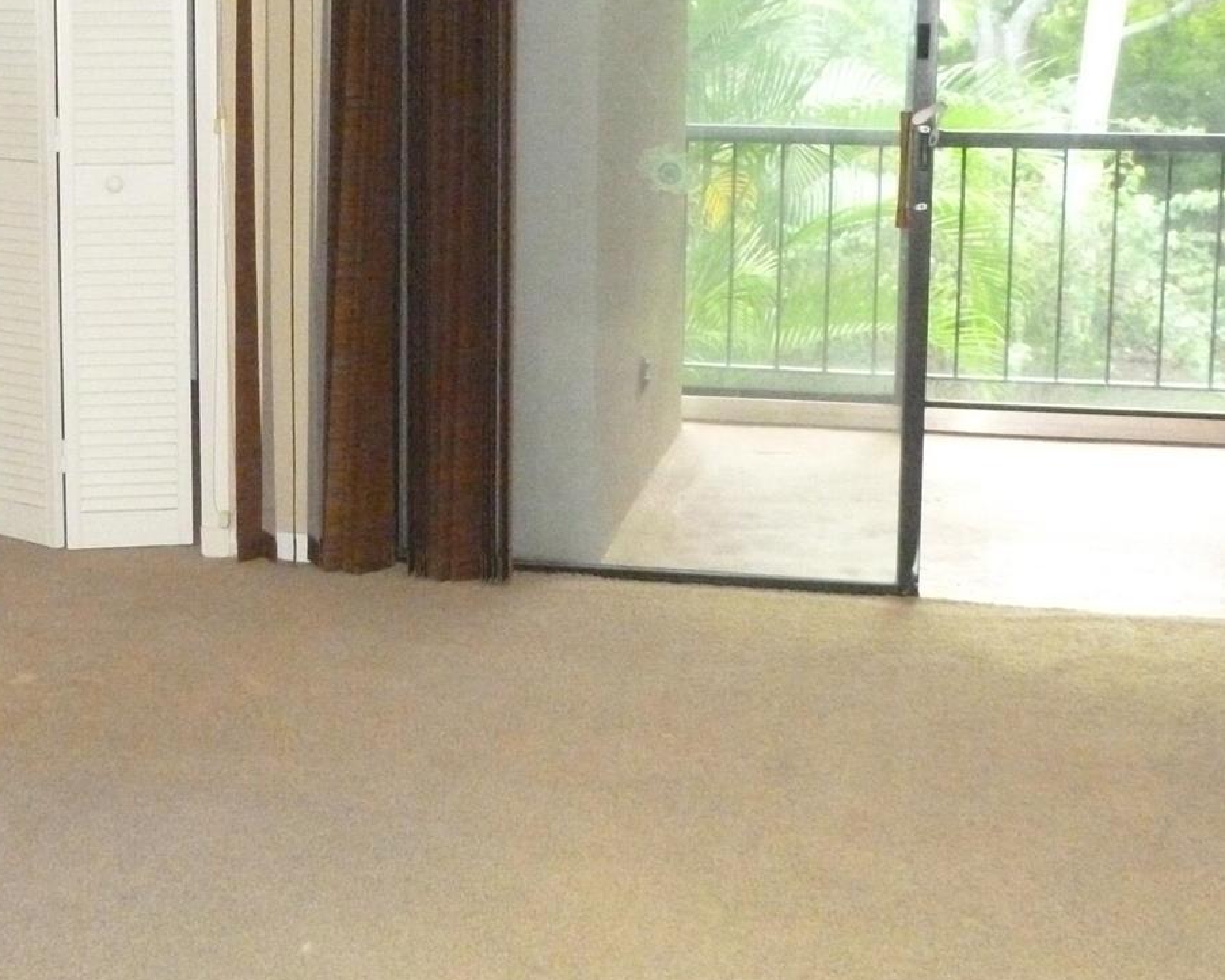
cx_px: 351
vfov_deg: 24.5
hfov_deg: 30.1
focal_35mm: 62
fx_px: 2247
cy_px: 337
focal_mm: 5
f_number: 3.3
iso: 1000
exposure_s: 1/60
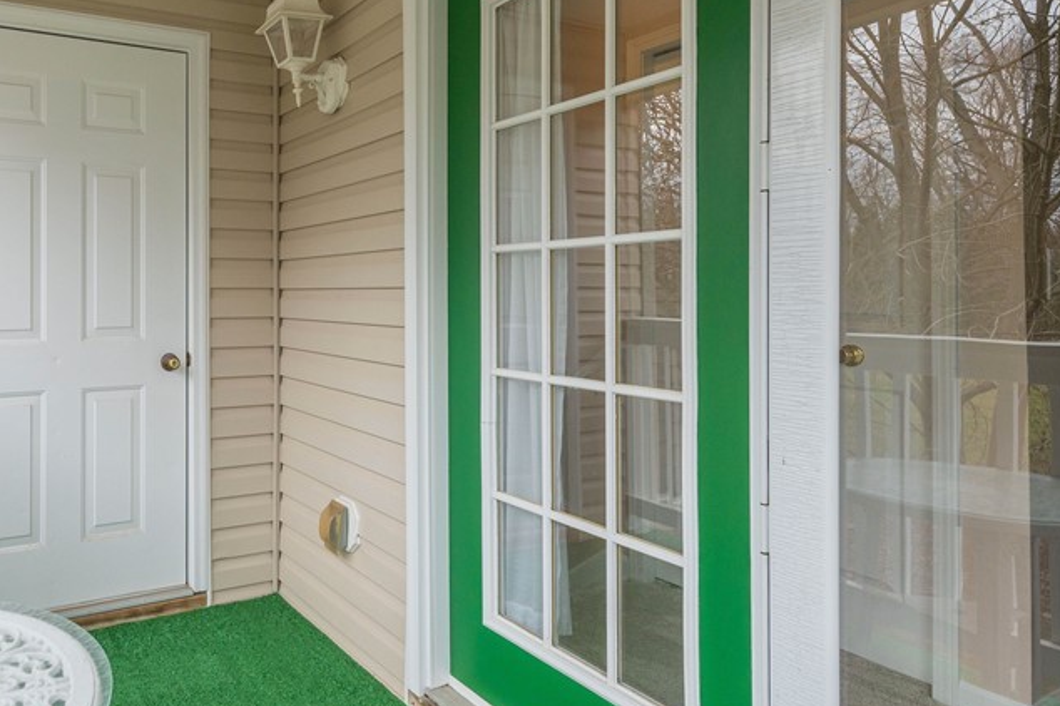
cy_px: 344
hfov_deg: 67.9
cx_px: 237
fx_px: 706
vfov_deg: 53.1
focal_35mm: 24
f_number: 9
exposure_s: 1/250
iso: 200
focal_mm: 14
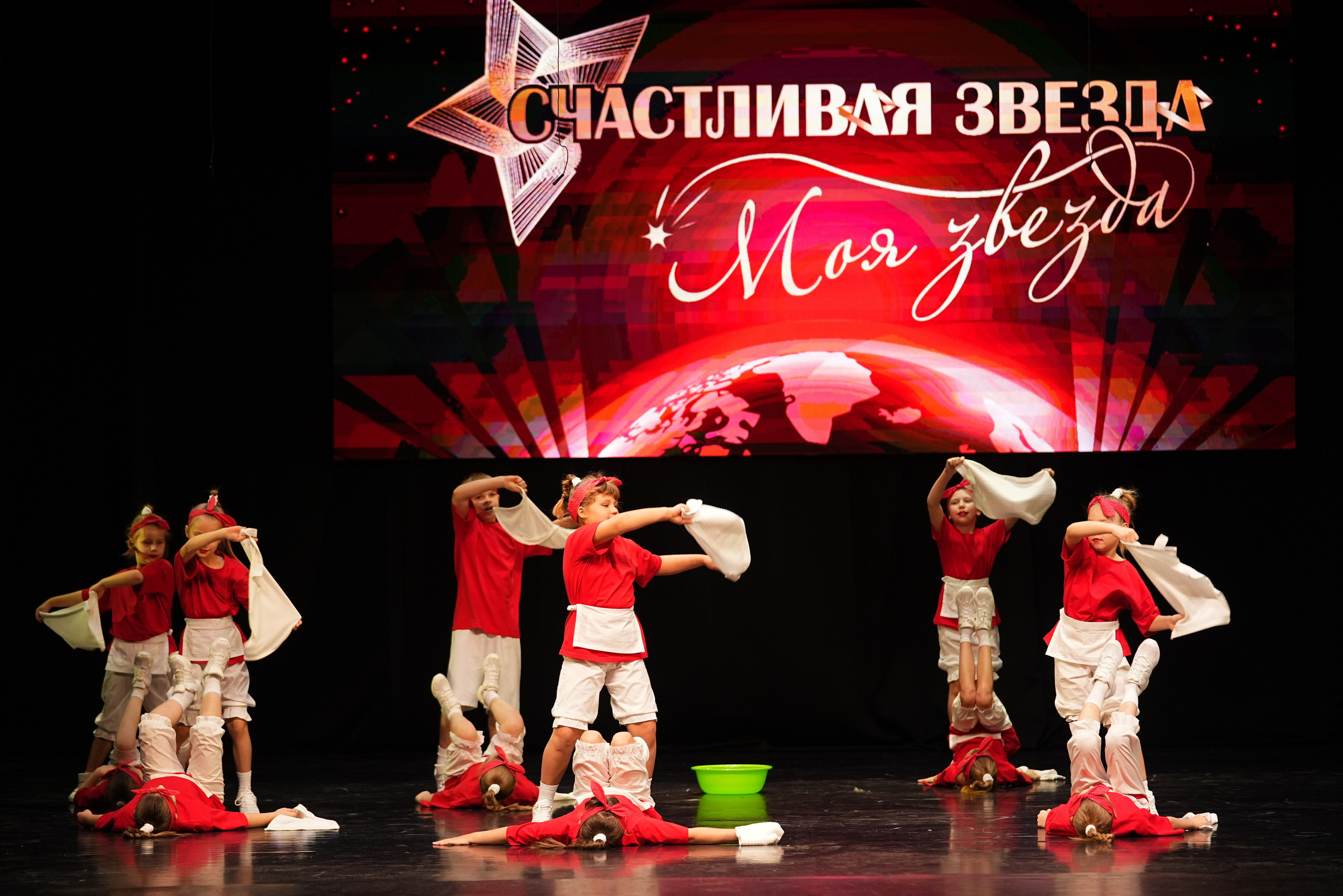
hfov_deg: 17.5
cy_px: 448
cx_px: 672
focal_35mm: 117
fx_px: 4365
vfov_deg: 11.7
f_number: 2.8
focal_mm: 117
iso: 1000
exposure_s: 1/400
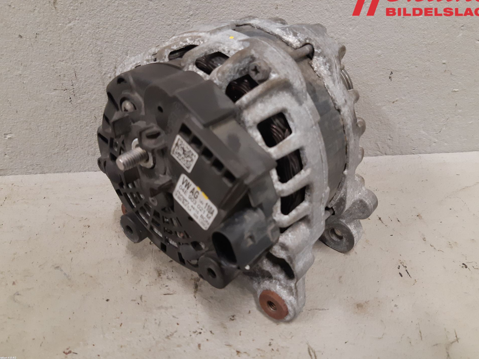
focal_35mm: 28
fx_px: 387
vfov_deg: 49.7
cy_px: 167
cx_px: 249
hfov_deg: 63.4
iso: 200
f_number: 1.7
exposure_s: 1/50
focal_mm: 3.93
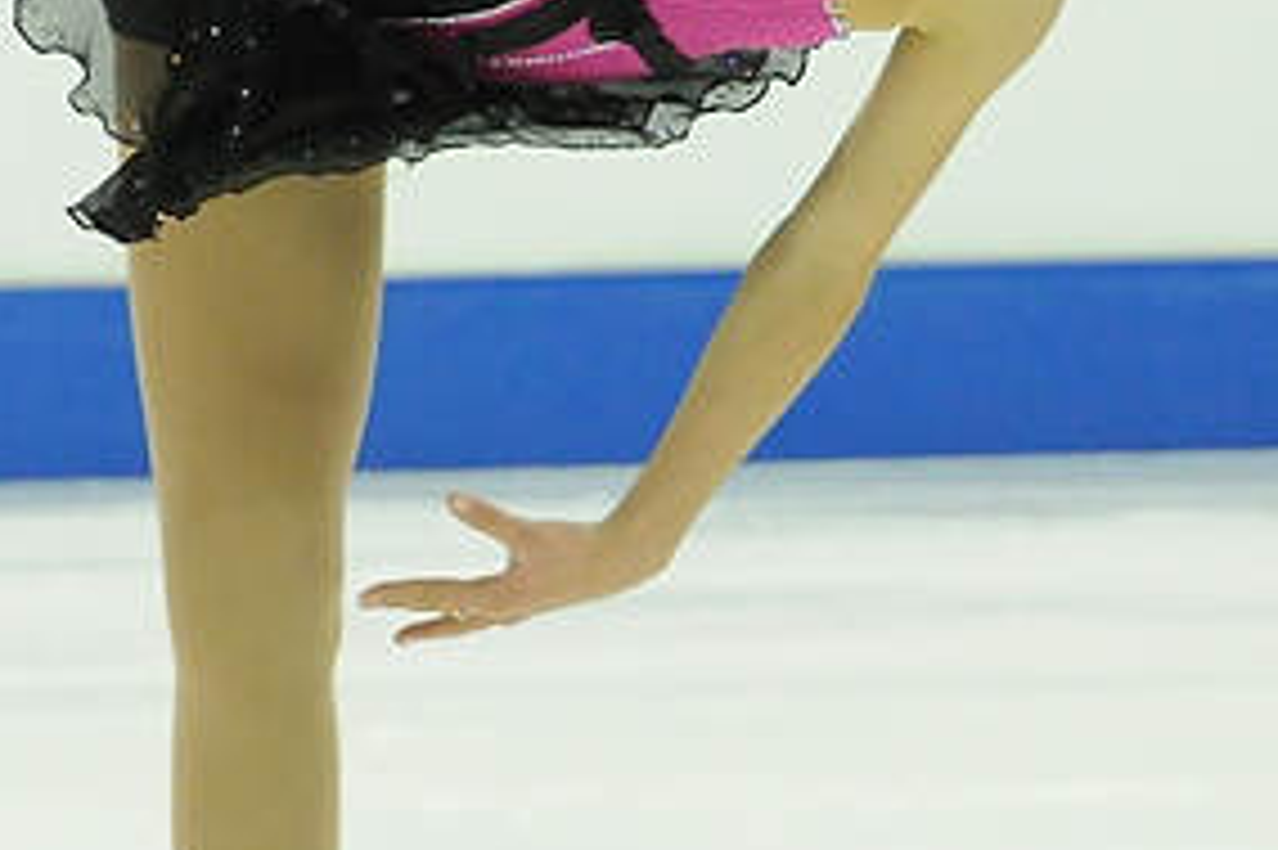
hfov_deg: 3.3
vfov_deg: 2.2
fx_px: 22493
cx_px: 495
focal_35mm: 634
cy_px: 169
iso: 3200
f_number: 5.6
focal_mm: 150
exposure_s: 1/640
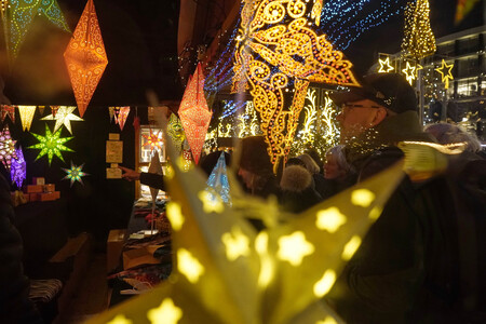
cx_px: 243
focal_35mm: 26
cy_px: 162
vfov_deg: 50.4
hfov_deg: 70.4
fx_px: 344
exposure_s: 1/60
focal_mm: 17
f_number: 4
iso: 1600
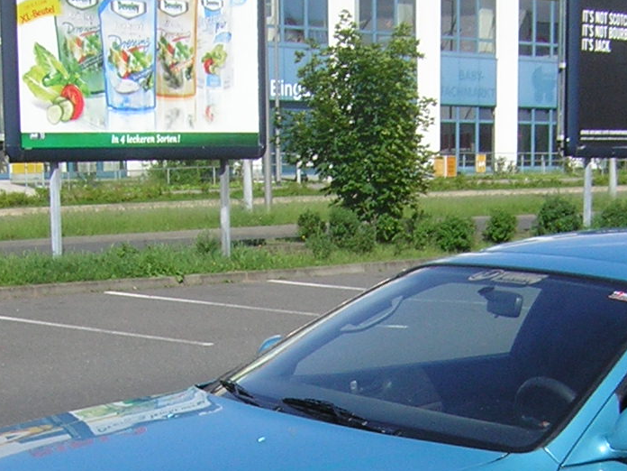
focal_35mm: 92
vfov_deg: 15.6
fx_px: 1666
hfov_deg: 21.2
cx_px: 442
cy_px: 533
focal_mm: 5.2
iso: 50
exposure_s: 1/372
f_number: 5.4
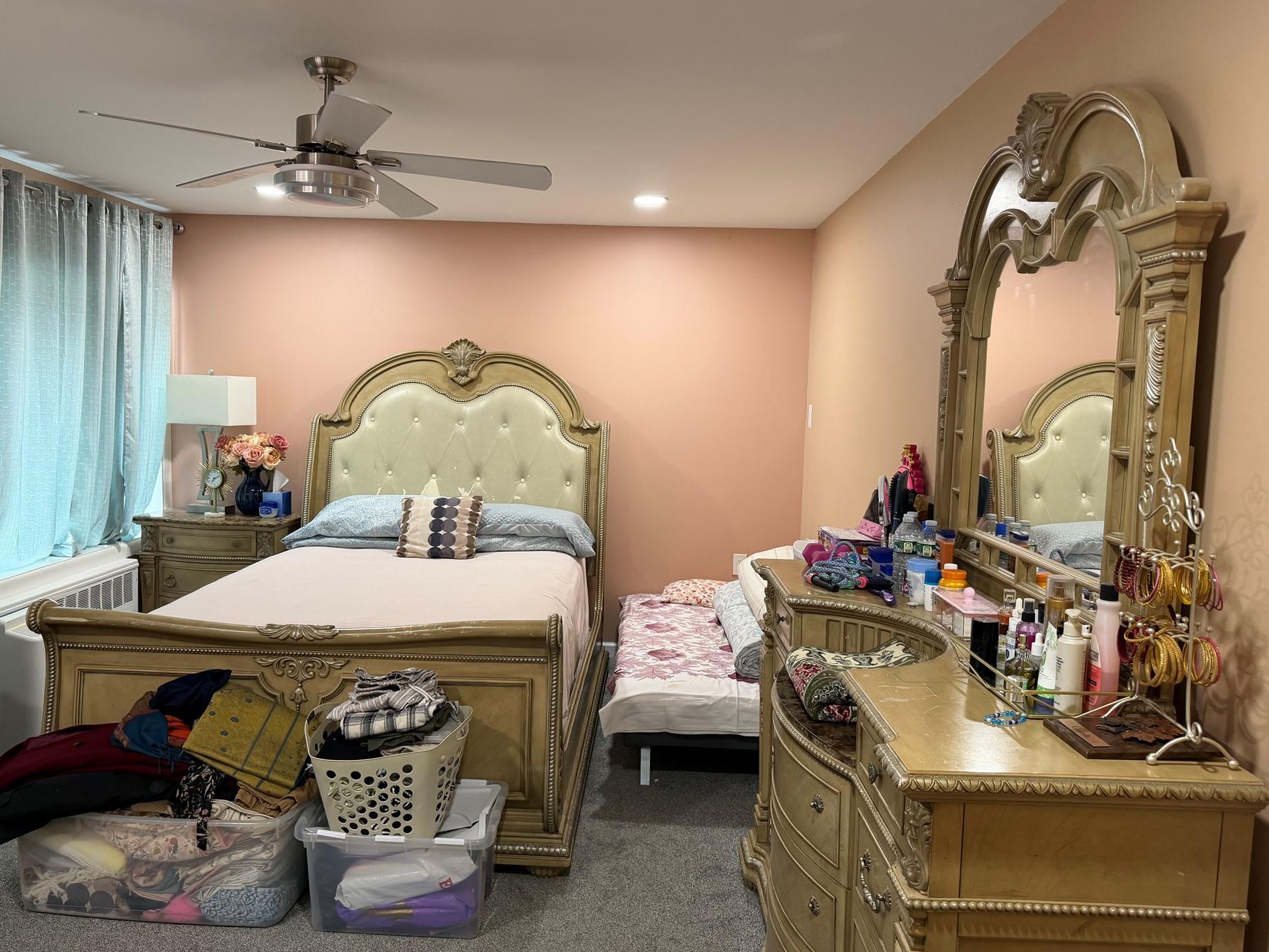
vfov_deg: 53.1
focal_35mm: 26
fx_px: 953
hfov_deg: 67.2
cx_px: 594
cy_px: 483
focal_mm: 6.76
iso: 200
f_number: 1.78
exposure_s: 1/60
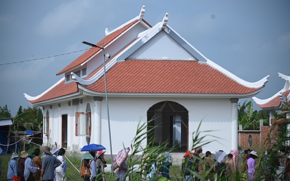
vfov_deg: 11.6
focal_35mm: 113
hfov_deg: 18.4
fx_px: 893
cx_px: 145
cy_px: 84
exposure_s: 1/1250
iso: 100
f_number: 4
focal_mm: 110
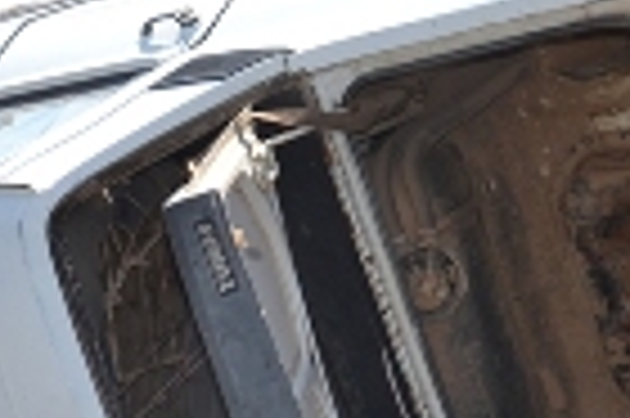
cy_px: 449
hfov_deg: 15.9
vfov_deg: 10.5
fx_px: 2255
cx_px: 234
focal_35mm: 129
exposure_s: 1/200
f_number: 5.6
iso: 100
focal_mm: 24
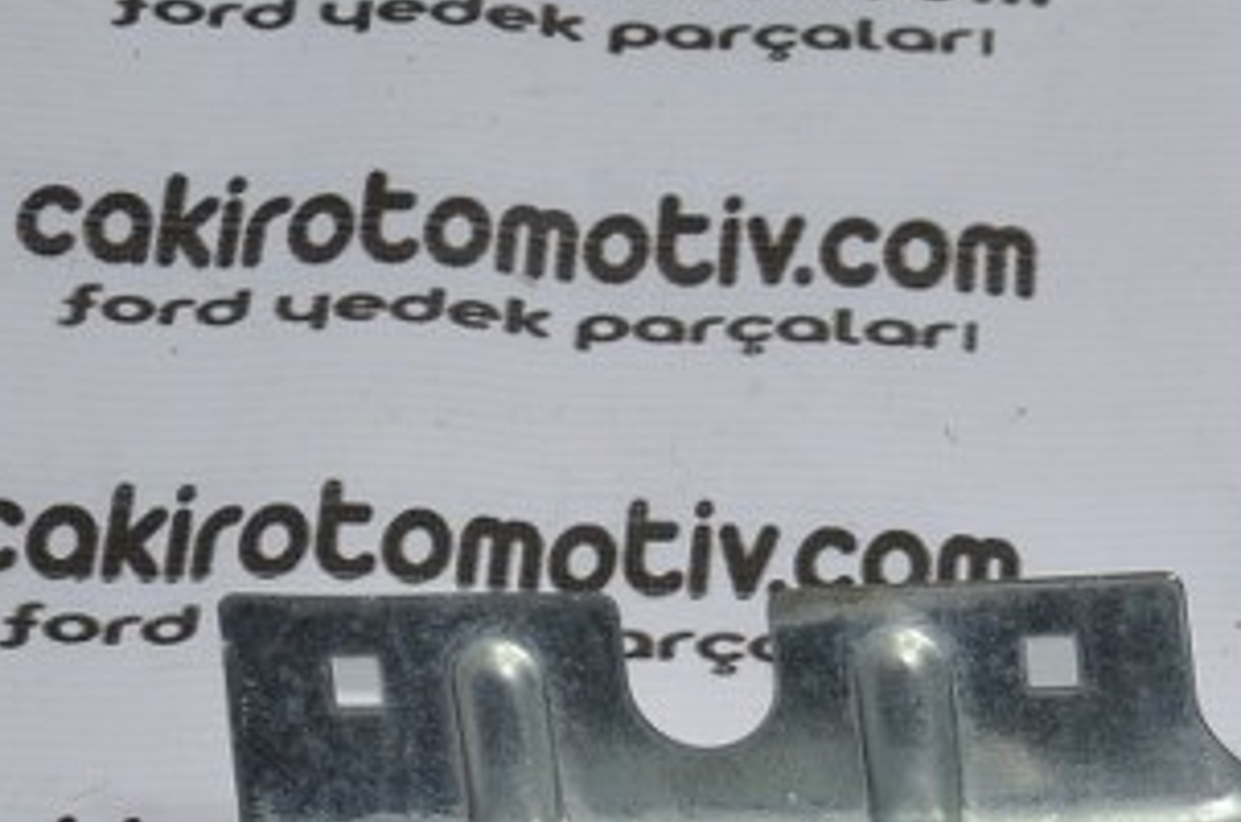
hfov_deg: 10.1
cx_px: 1336
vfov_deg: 6.7
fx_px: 6931
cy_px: 1073
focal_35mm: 201
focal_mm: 45
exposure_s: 1/80
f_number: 4.8
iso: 200
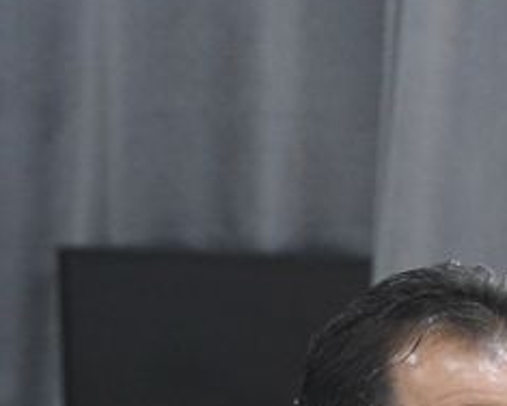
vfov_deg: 3.0
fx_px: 7803
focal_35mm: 520
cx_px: 513
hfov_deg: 3.7
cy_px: 606
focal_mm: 85
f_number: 5.3
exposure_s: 1/125
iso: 3200
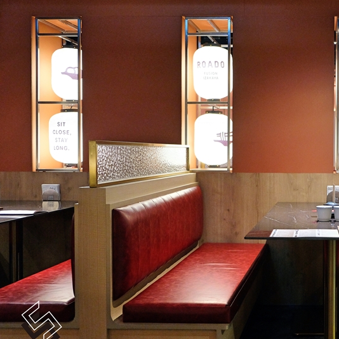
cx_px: 314
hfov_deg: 36.4
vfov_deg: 39.2
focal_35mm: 43
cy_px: 162
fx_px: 476
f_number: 2.8
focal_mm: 18
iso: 1600
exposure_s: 1/30
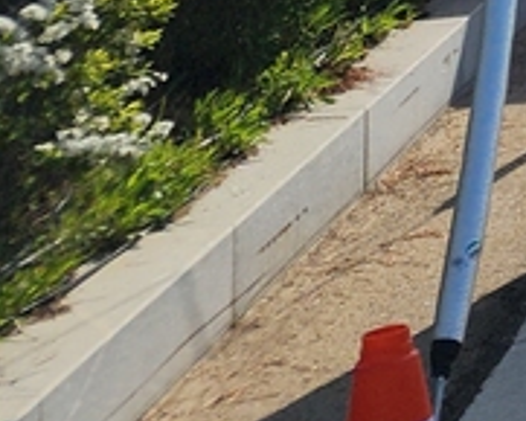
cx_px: 1671
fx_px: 2477
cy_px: -656
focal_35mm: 159
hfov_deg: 9.2
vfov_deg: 8.7
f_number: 1.8
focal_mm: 6.4
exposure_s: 1/3059
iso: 12
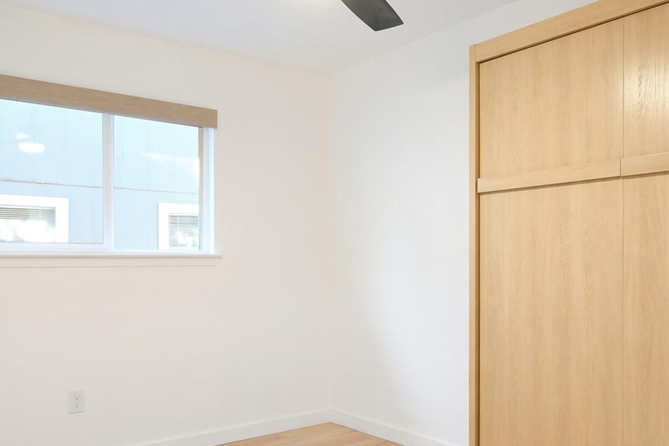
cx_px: 408
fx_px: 595
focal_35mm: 32
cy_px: 252
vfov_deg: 41.0
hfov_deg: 58.1
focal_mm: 10
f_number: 8
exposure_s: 1/15
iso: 400
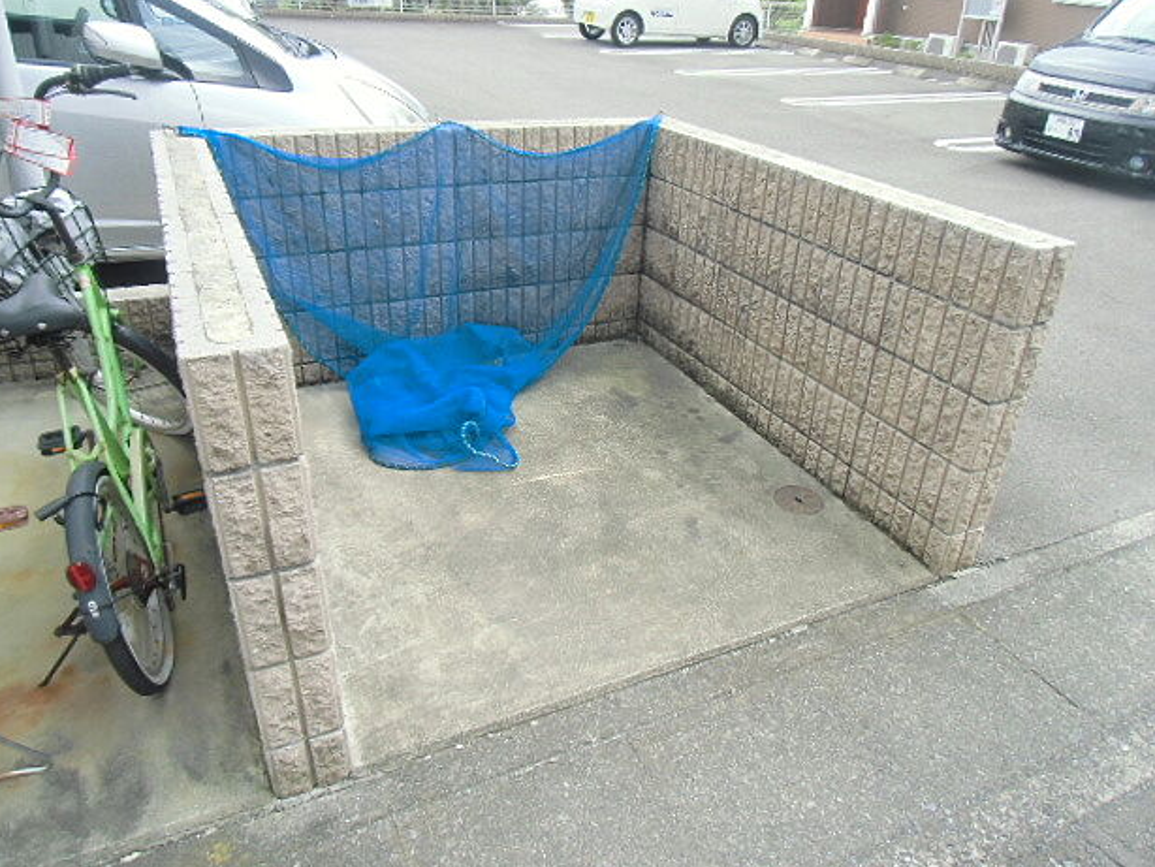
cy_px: 446
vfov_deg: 54.9
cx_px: 585
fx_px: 834
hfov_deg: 69.4
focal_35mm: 25
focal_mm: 4.24
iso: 64
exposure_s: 1/125
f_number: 3
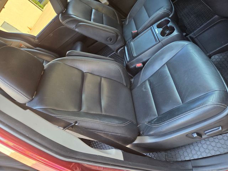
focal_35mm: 23
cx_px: 114
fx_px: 151
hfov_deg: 73.9
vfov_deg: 58.9
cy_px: 86
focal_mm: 5.4
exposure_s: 1/120
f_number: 1.8
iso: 200
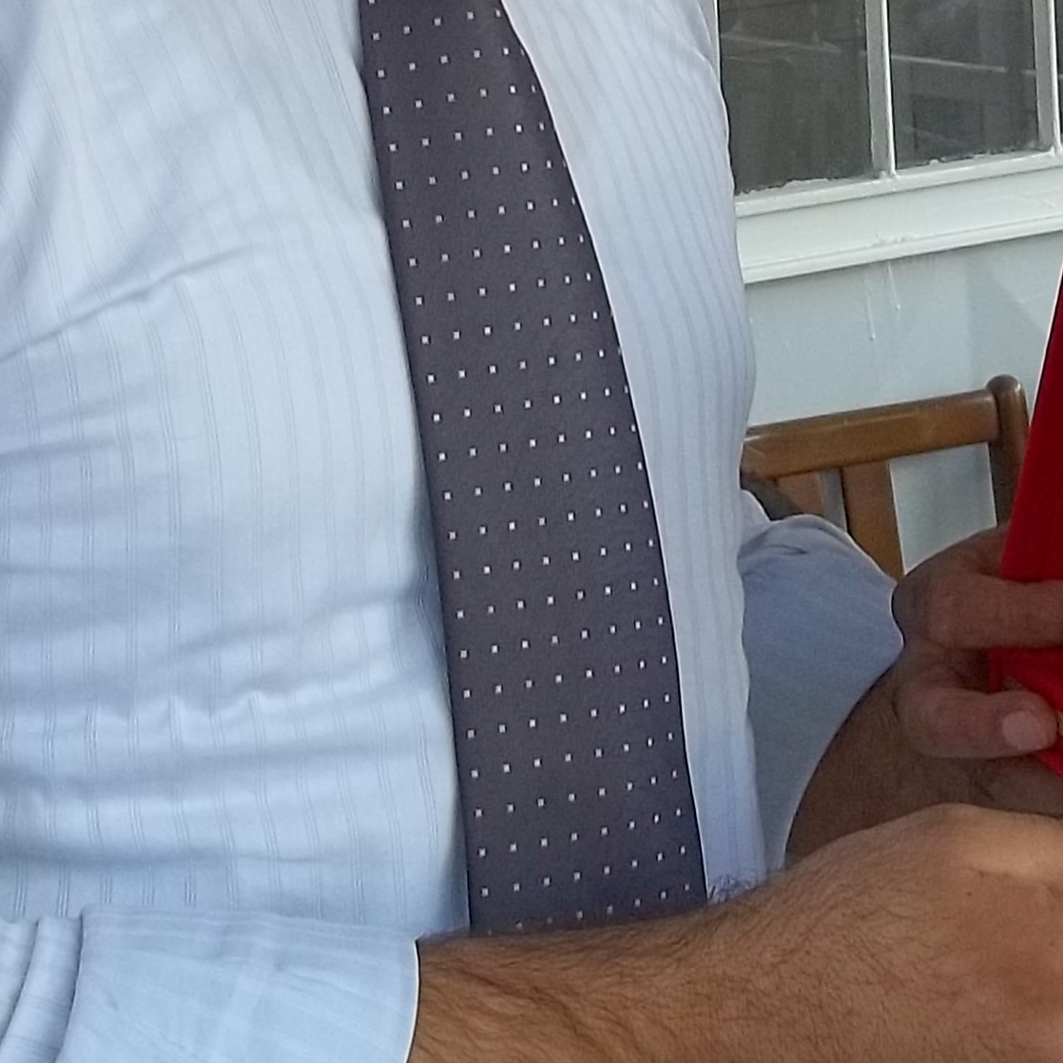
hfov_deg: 14.2
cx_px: 857
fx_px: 4239
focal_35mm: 122
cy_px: 2
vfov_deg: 14.1
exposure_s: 1/125
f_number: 3.1
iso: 64
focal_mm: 6.5
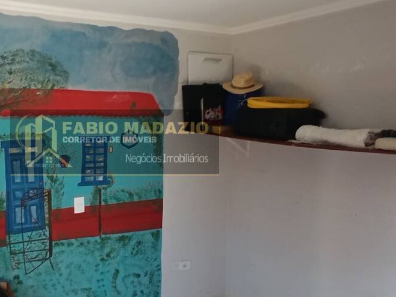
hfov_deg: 51.0
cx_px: 114
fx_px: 401
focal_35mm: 35
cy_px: 143
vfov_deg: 40.7
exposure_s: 1/120
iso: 250
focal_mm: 1.65
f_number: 2.2
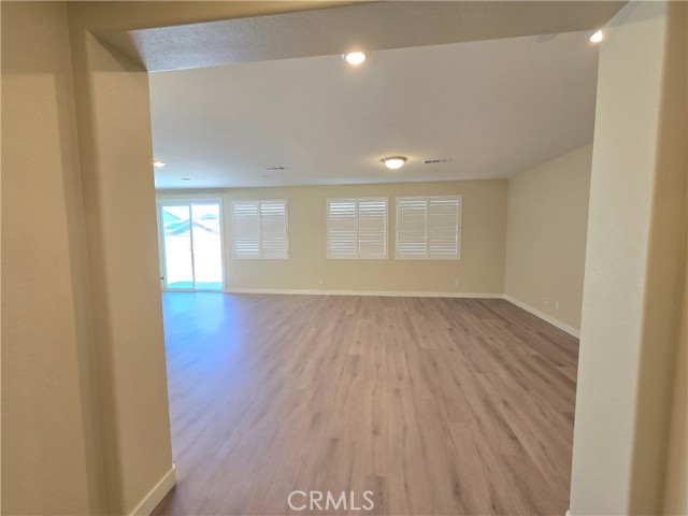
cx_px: 344
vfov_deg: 89.9
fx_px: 258
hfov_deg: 106.2
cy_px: 258
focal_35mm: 13
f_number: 2.2
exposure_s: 1/60
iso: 100
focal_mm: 2.2
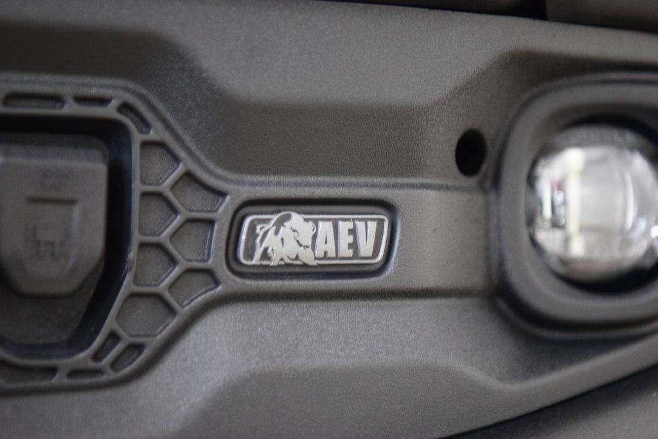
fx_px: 1919
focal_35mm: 105
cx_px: 329
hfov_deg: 19.5
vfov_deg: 13.0
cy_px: 220
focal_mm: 70
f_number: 2.8
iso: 1600
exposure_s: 1/30
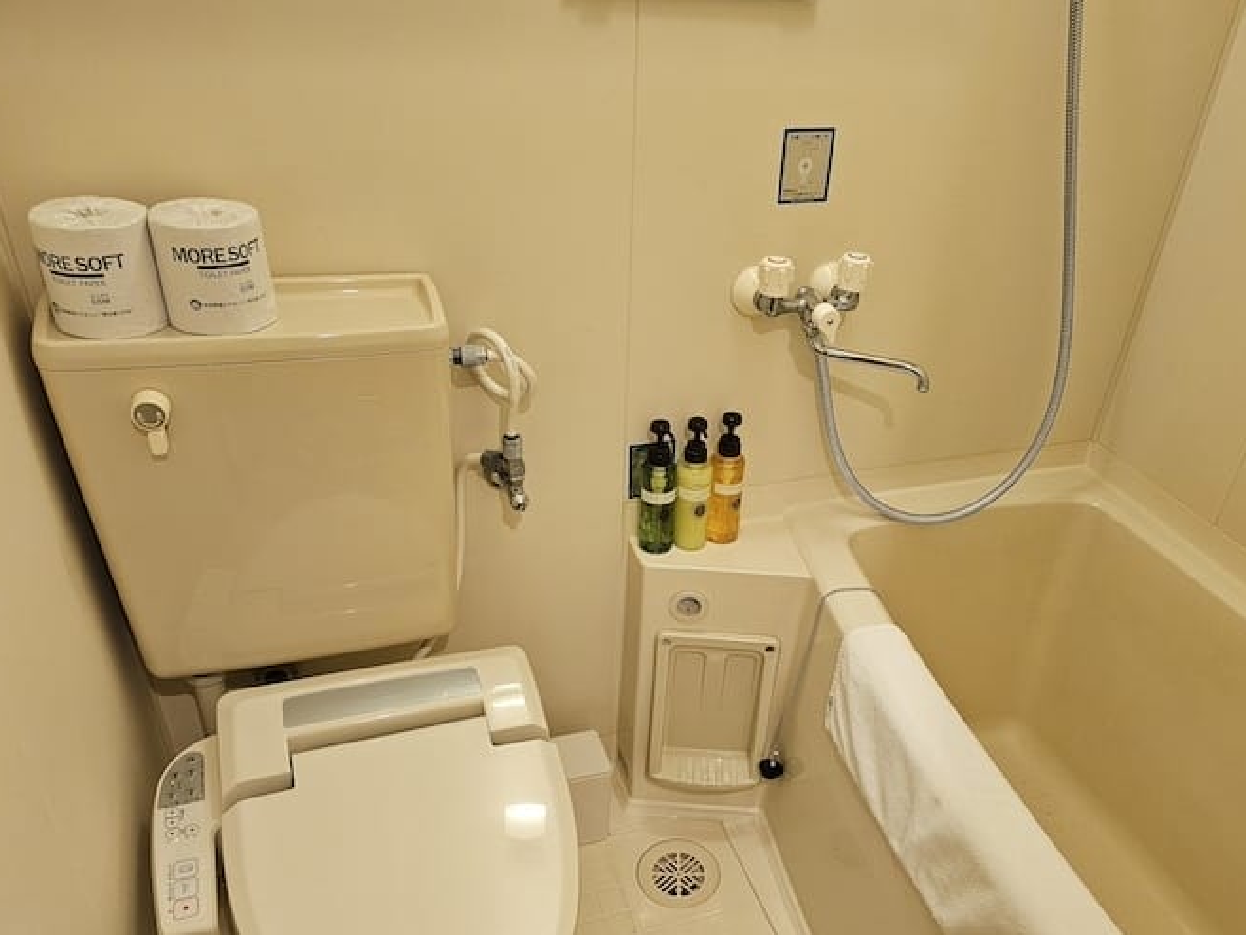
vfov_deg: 49.4
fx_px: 1008
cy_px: 567
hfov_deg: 63.2
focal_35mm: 28
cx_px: 707
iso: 640
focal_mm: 6.3
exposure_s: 1/100
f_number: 1.7
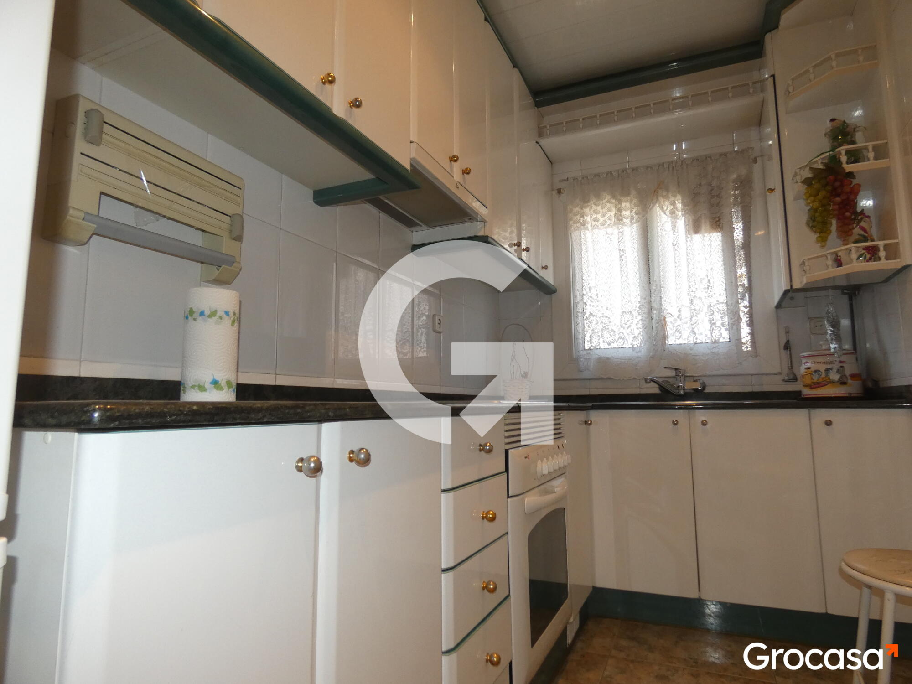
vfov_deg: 66.0
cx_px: 456
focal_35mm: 20
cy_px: 342
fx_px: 527
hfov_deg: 81.7
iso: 200
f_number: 2.8
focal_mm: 3.6
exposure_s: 1/60
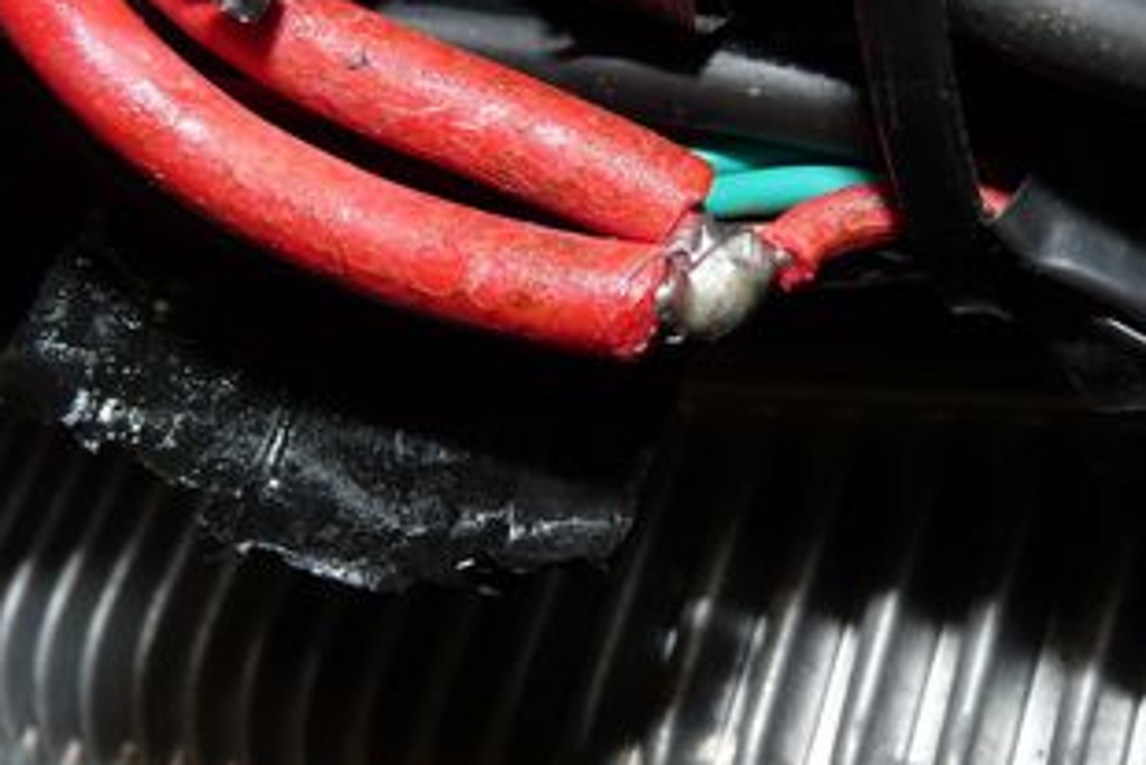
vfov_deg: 24.6
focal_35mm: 55
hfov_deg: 36.1
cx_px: 706
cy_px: 299
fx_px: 1752
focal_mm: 5.2
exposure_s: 1/30
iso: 100
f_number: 4
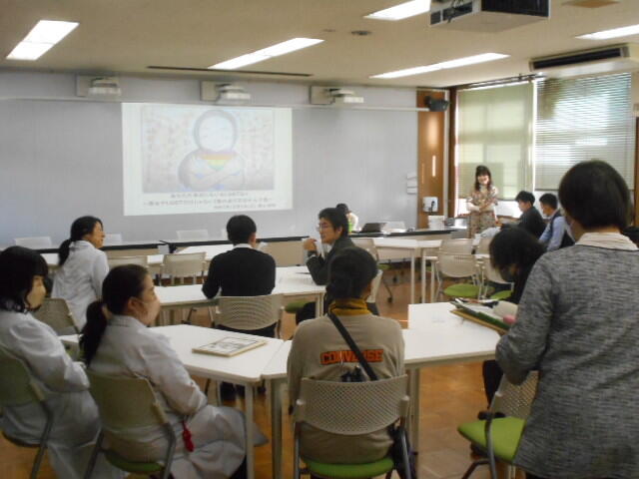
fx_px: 812
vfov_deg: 32.9
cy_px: 240
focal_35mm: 44
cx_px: 320
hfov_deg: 42.9
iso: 800
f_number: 4.2
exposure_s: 1/160
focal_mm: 7.7
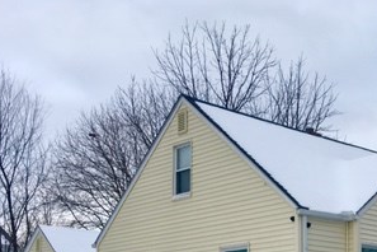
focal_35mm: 65
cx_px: 329
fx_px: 681
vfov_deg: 19.9
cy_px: 283
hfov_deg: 29.8
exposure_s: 1/240
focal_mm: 4.15
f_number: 2.2
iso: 25
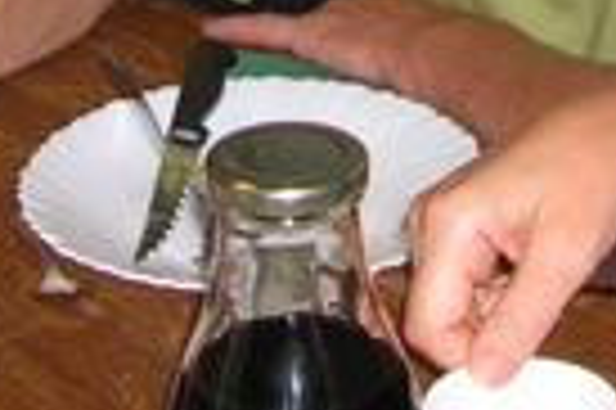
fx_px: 2905
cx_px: 472
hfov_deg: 12.1
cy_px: -383
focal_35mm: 170
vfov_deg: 7.7
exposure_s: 1/60.1
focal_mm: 5.8
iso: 53
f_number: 2.8
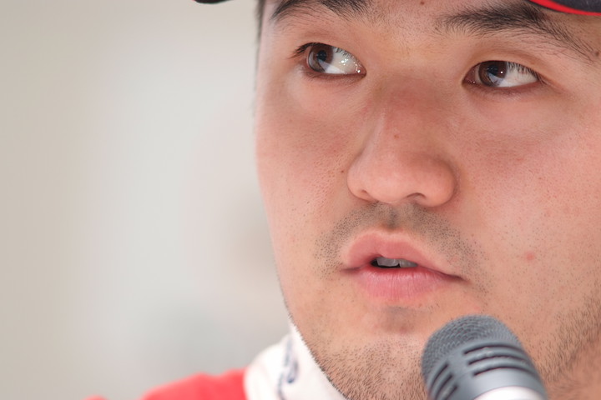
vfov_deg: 5.1
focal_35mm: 270
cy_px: 200
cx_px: 300
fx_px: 4507
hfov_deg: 7.6
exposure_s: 1/125
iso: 200
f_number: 2.8
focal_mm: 180
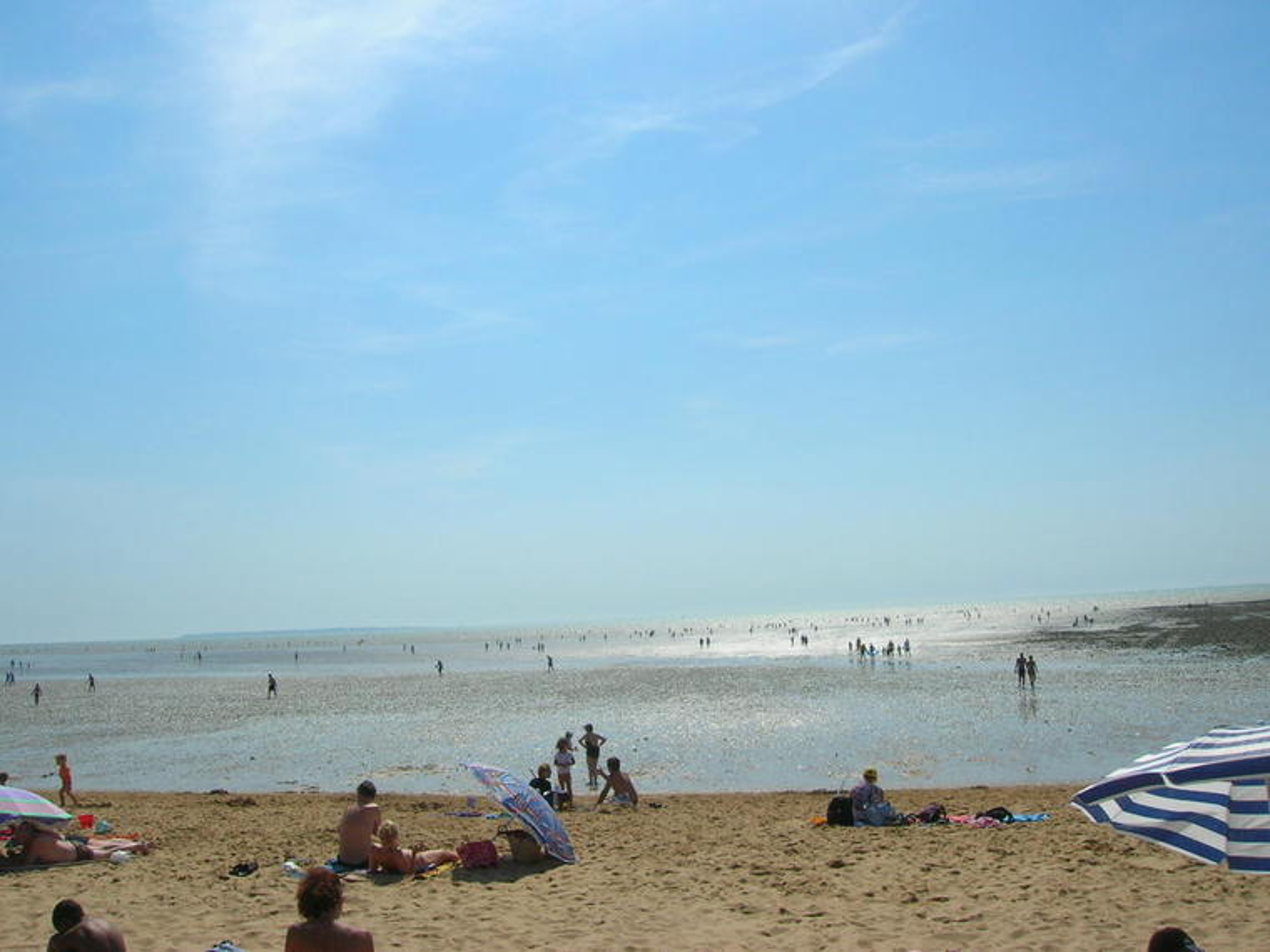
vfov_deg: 41.8
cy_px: 476
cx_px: 635
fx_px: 1247
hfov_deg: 54.0
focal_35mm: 34
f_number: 4.9
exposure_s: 1/1118
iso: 50
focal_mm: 5.7
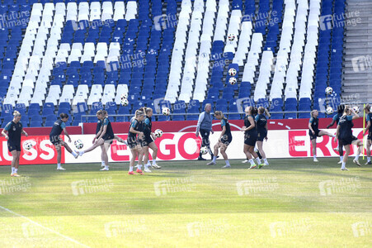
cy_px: 124
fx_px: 2065
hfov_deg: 10.3
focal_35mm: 200
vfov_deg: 6.9
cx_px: 186
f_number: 6.3
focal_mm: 200
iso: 800
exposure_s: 1/1000
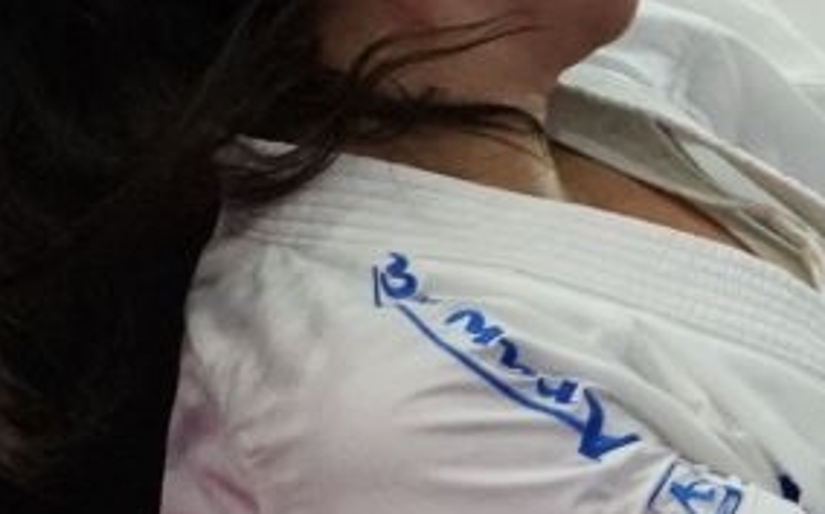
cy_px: 412
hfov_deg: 1.9
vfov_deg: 1.2
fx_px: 24241
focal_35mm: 1079
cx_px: 2309
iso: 6400
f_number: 2.8
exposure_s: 1/1000
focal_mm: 167
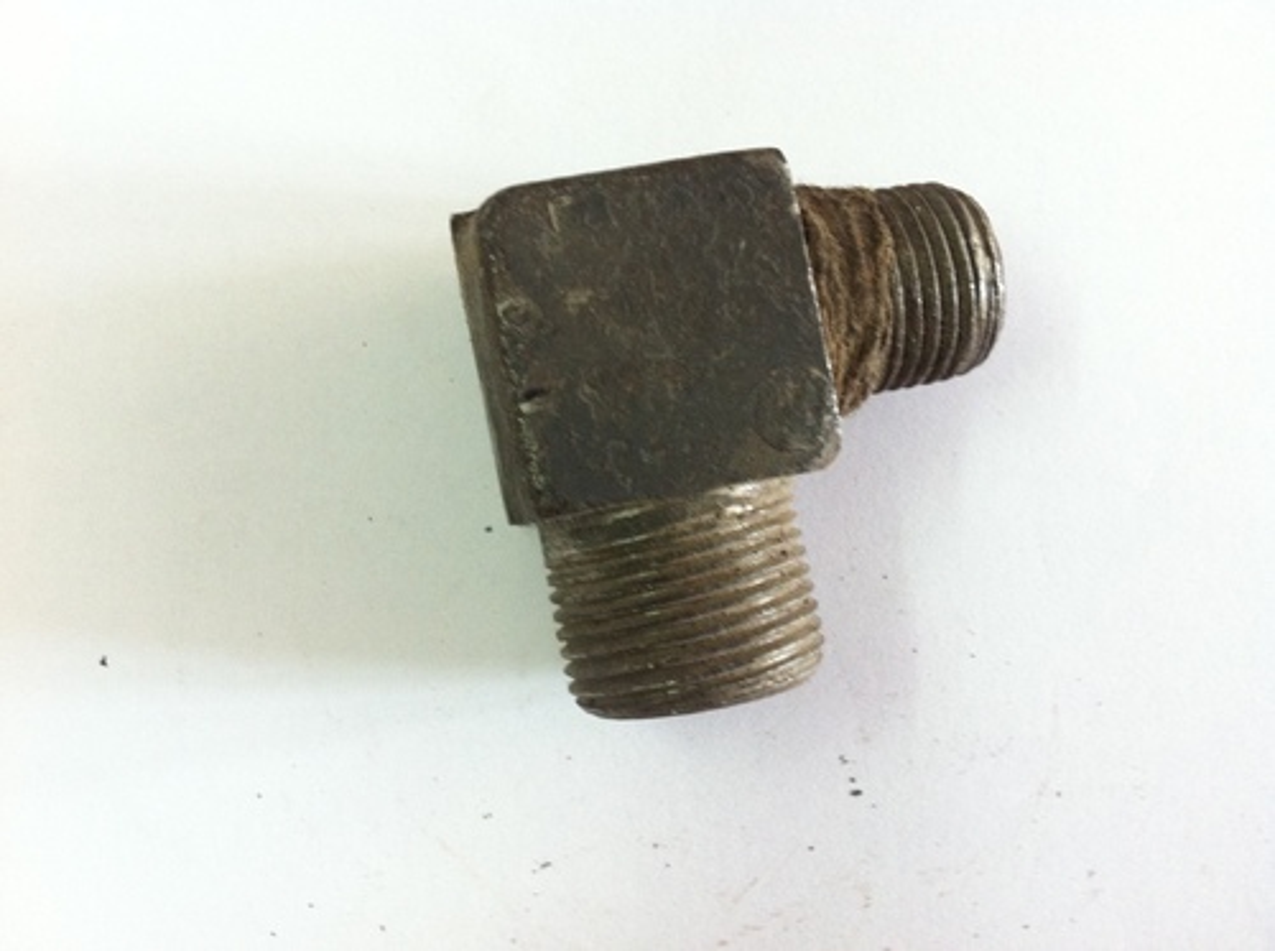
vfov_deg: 40.6
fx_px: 1287
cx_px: 638
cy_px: 476
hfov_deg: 52.7
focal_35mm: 35
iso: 160
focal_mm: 3.85
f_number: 2.8
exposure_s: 1/17
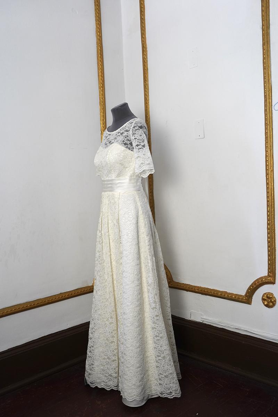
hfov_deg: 35.9
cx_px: 139
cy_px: 208
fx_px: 429
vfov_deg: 51.9
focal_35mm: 37
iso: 1000
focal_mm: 37
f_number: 5
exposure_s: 1/160
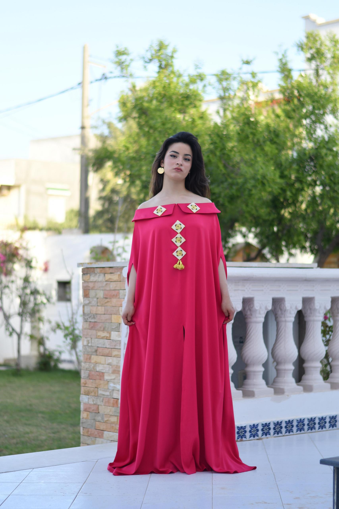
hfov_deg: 18.2
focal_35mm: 75
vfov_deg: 27.0
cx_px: 170
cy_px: 254
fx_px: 1059
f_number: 1.8
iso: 160
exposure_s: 1/1600
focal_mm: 50
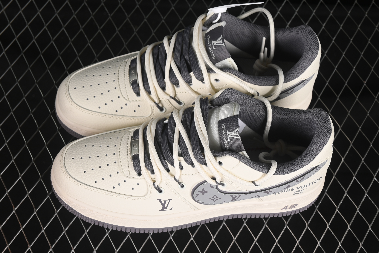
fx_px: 790
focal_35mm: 75
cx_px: 190
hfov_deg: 27.0
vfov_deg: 18.2
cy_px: 126
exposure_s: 1/80
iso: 160
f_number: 7.1
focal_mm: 50
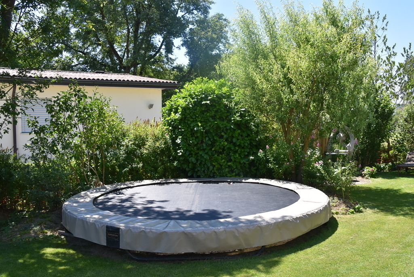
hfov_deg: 55.1
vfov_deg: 38.4
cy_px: 138
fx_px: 397
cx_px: 207
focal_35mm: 34
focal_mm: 23
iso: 360
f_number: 8
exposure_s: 1/500
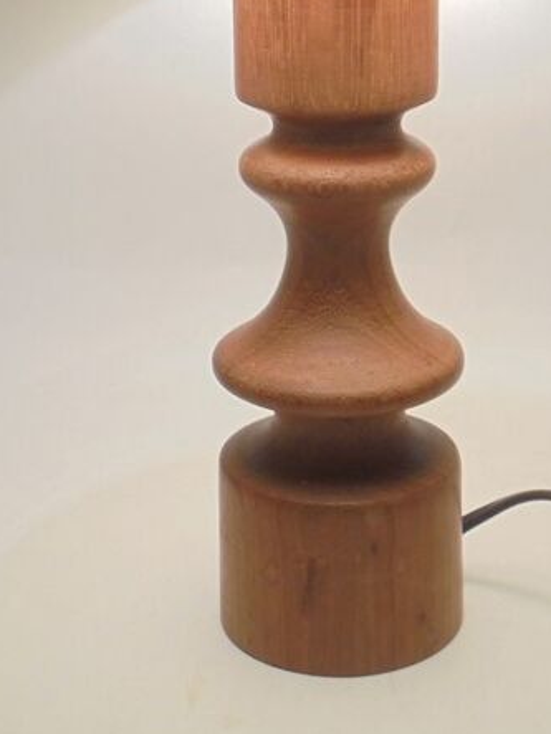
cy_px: 69
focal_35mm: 77
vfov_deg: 24.6
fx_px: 1634
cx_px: 337
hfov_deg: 19.1
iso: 200
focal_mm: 6.9
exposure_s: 1/30
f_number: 4.2
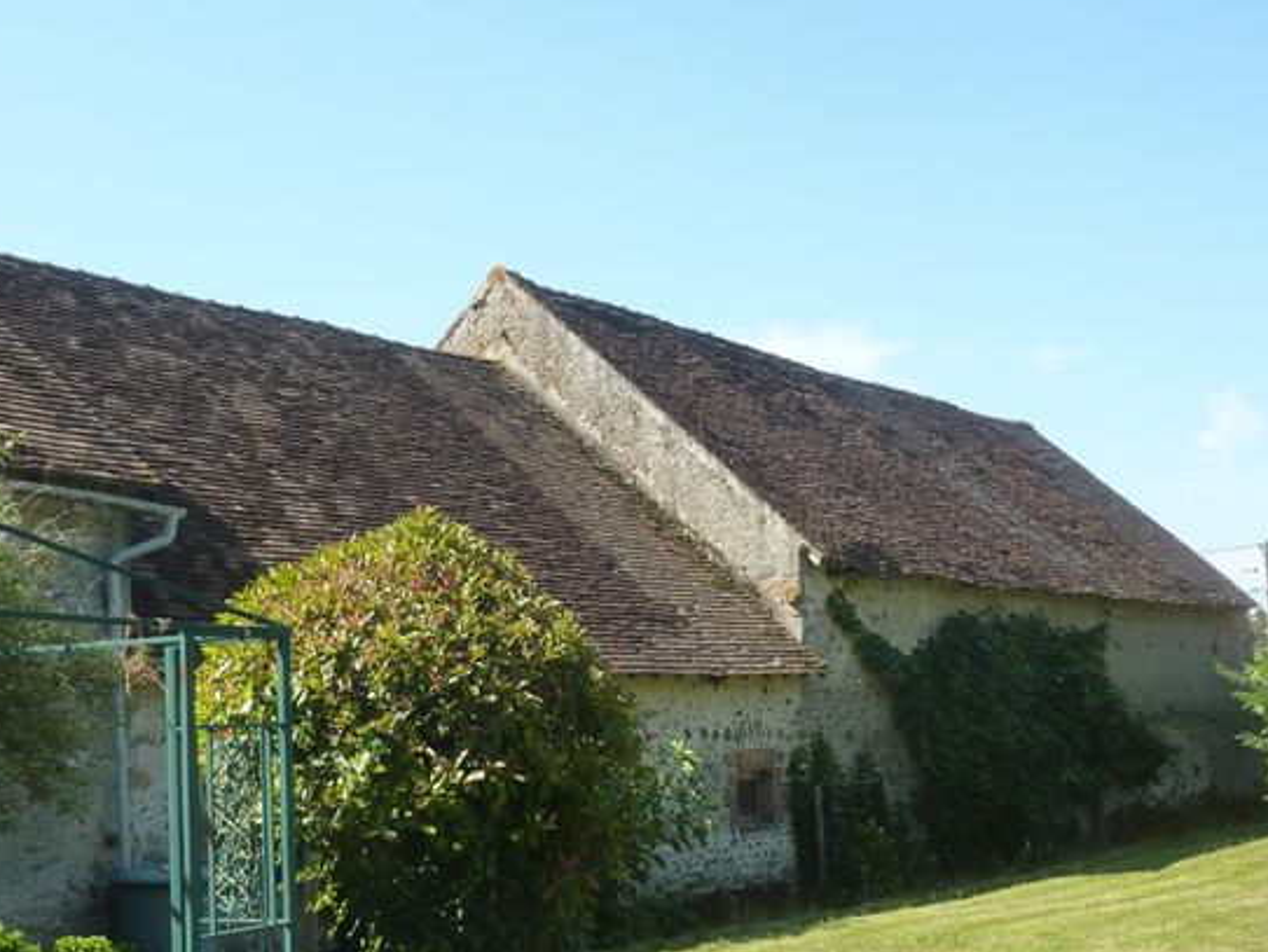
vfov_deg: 28.0
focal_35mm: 52
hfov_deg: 36.8
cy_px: 506
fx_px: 1906
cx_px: 600
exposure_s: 1/250
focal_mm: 6.5
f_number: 4
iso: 125
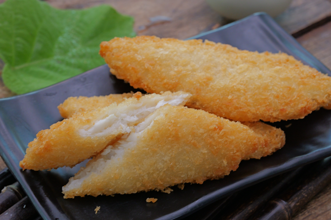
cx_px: 166
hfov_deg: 20.4
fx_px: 919
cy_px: 110
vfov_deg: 13.7
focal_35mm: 100
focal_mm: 100
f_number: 11
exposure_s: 1/100
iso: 2500
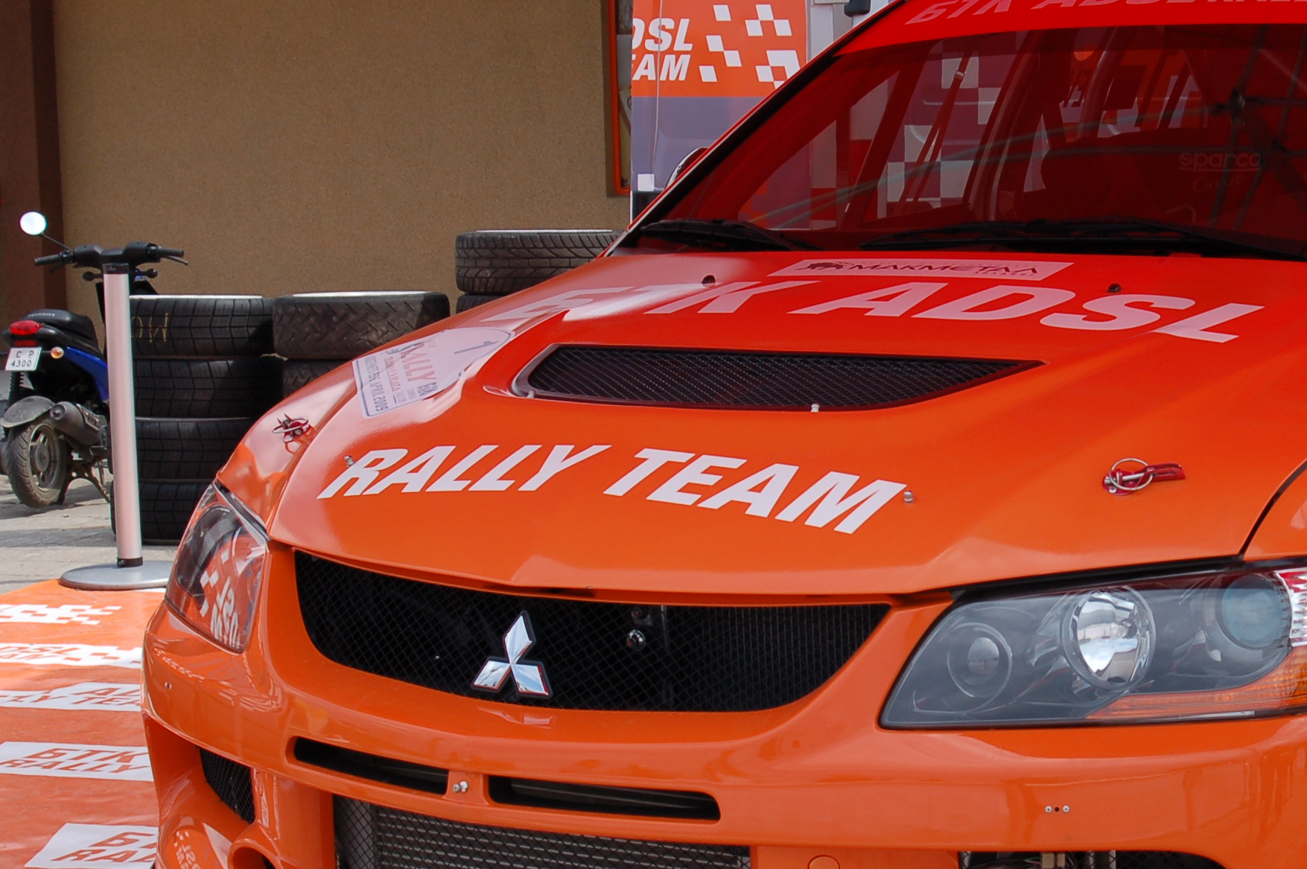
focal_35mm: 72
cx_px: 1052
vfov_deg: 18.9
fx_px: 2612
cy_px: 454
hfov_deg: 27.5
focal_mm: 28
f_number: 9
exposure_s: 1/320
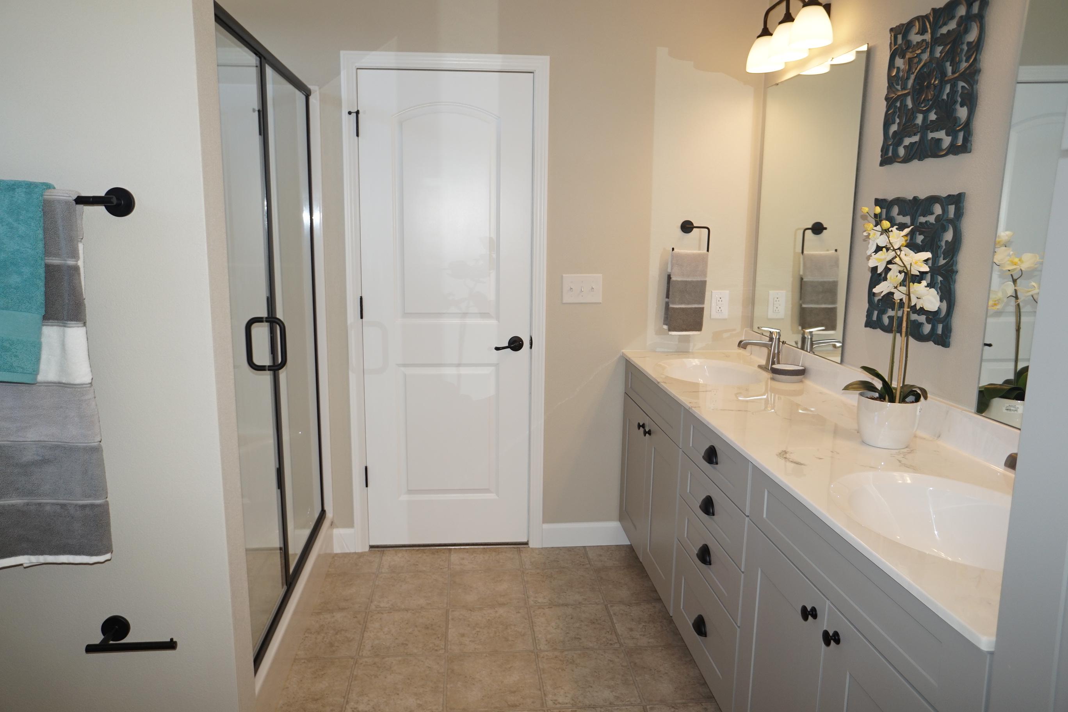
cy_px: 356
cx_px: 534
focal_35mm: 24
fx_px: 712
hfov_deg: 73.7
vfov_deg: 53.1
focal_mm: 16
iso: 200
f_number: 4
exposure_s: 1/160
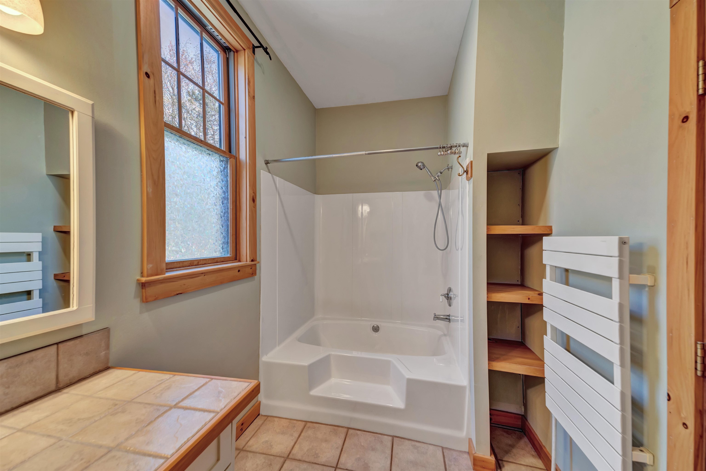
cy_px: 236
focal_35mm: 14
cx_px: 353
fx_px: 275
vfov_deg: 81.2
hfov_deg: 104.2
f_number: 8
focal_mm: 14
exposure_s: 1/13
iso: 200
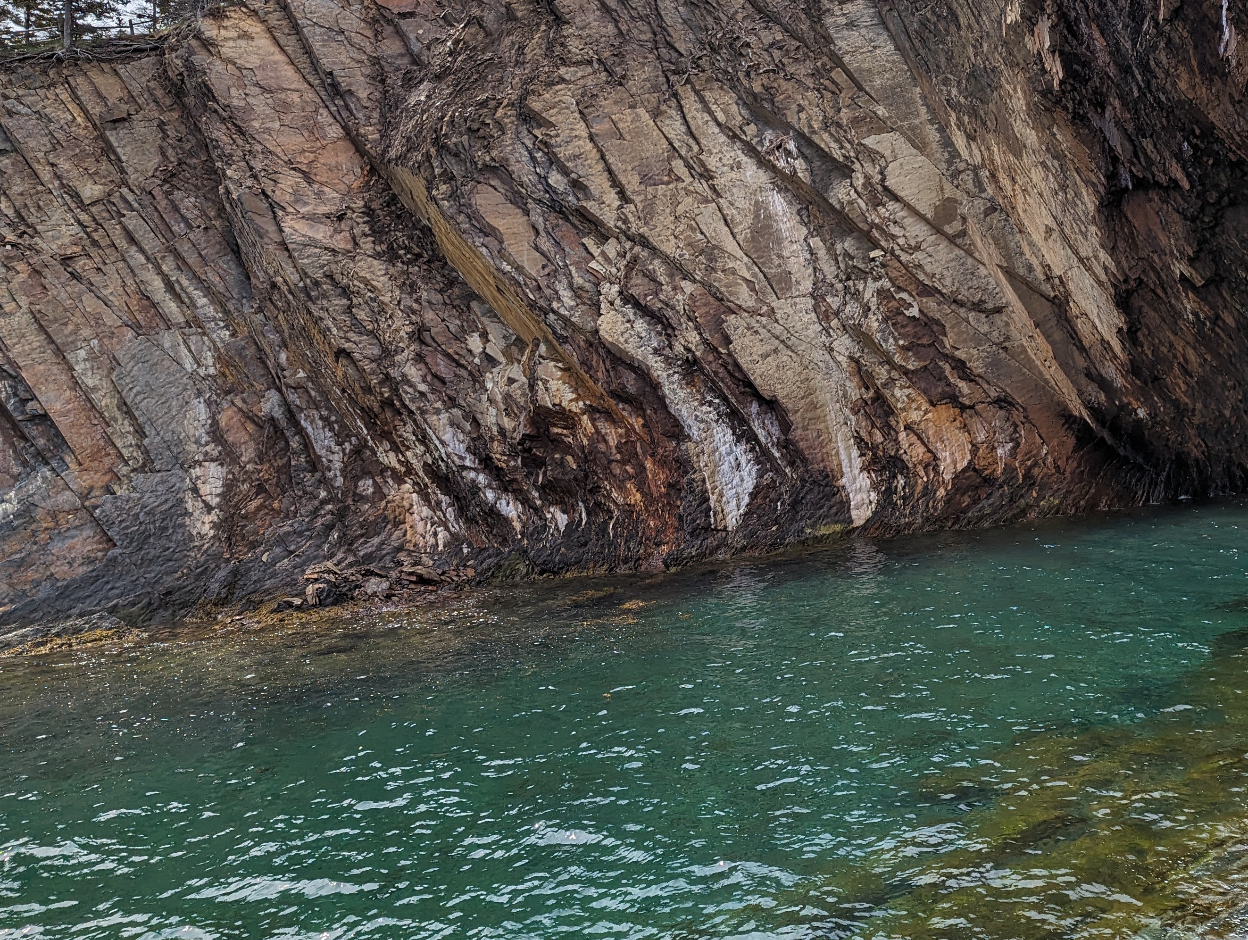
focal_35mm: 37
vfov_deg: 38.8
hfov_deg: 49.9
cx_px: 702
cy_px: 454
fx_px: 1336
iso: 38
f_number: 1.85
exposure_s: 1/2571
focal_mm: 6.81
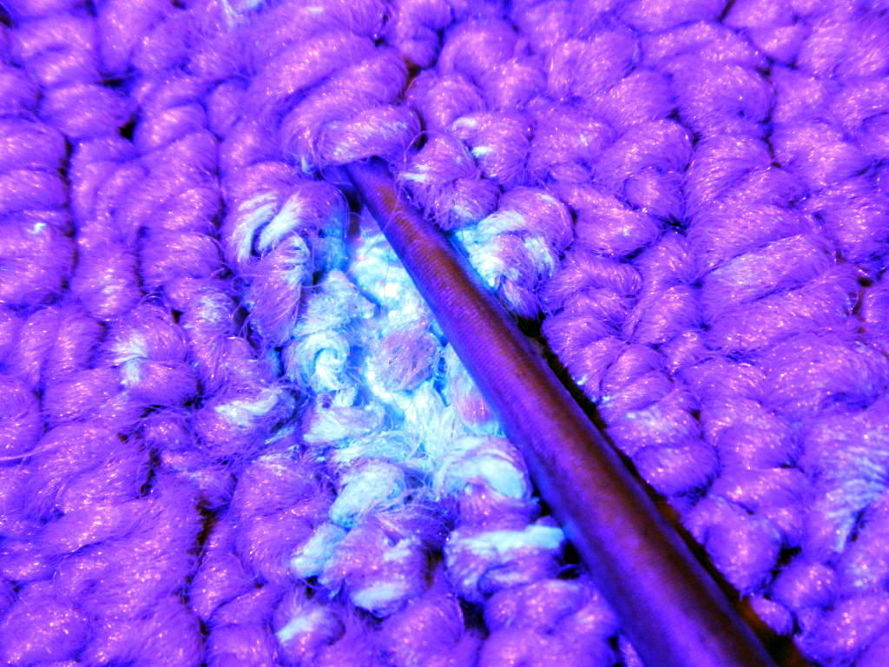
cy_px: 334
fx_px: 4546
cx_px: 444
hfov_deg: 11.2
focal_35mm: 177
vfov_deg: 8.4
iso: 400
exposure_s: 1/15
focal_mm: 31.8
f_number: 5.1
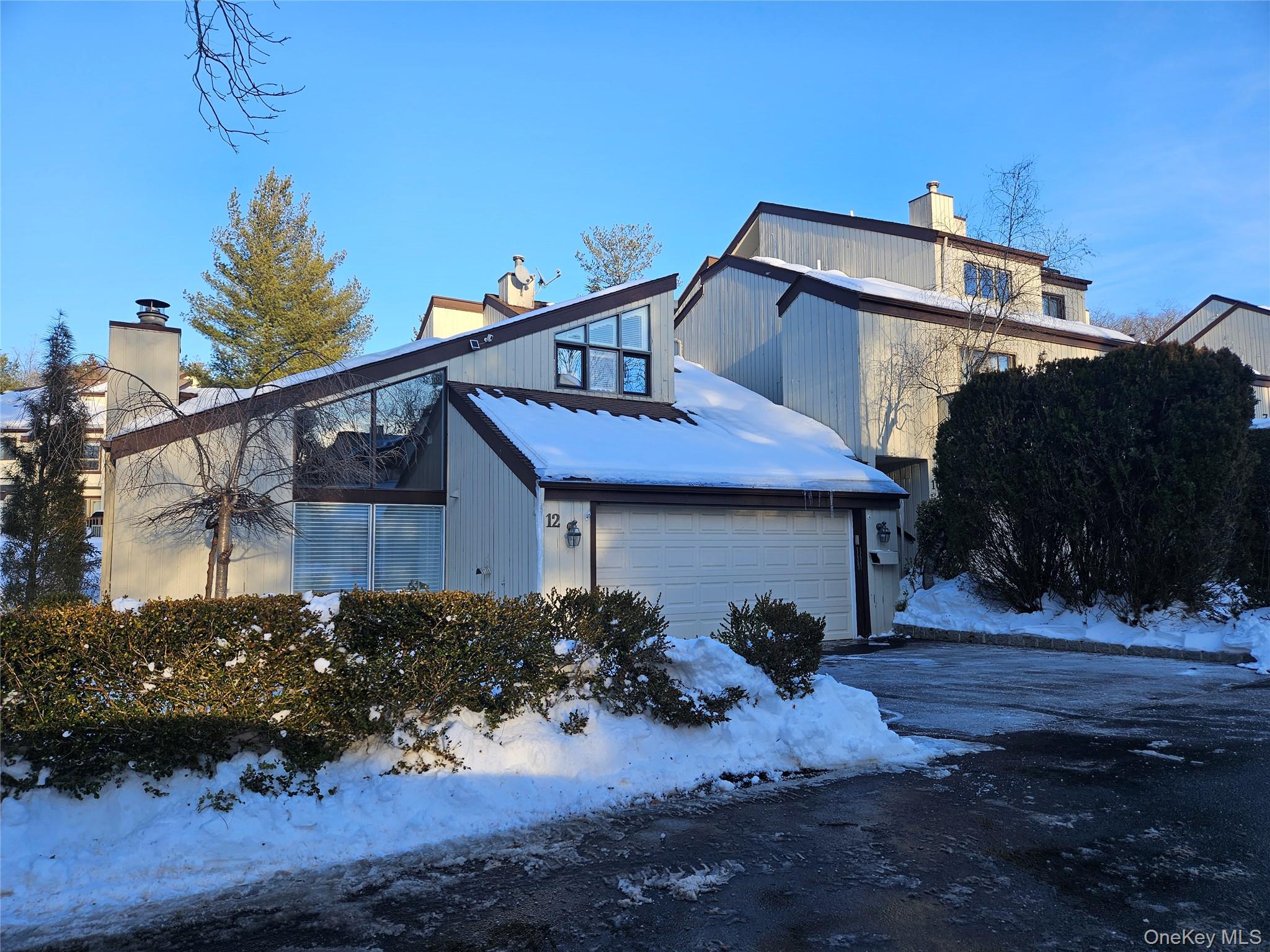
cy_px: 476
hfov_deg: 73.9
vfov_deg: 58.9
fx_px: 844
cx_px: 635
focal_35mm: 23
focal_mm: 5.4
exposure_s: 1/493
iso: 25
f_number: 1.8
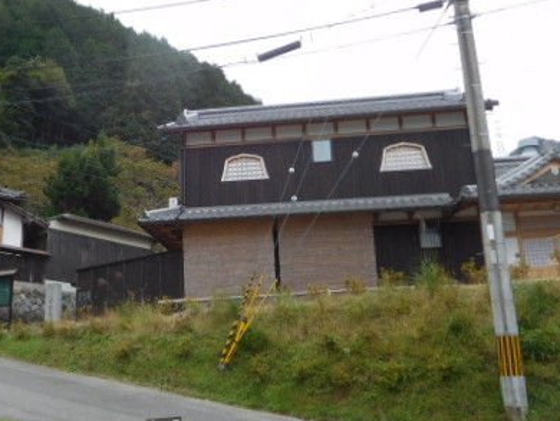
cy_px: 181
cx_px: 168
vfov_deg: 35.1
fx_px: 664
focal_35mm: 41
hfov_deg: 44.8
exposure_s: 1/250
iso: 125
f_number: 3.4
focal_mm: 4.5
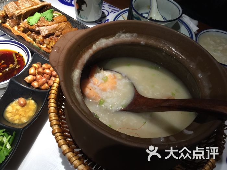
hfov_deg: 61.7
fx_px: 190
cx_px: 114
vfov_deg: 48.2
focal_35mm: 29
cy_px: 85
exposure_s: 1/30
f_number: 2.2
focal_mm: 4.15
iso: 50
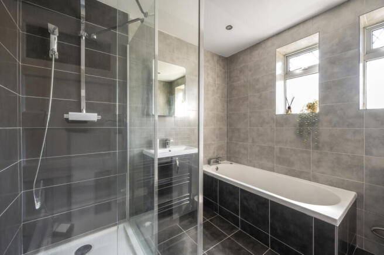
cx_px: 192
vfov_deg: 81.1
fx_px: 149
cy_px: 128
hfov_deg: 104.3
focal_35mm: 14
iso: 200
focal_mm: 14
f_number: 16
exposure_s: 2
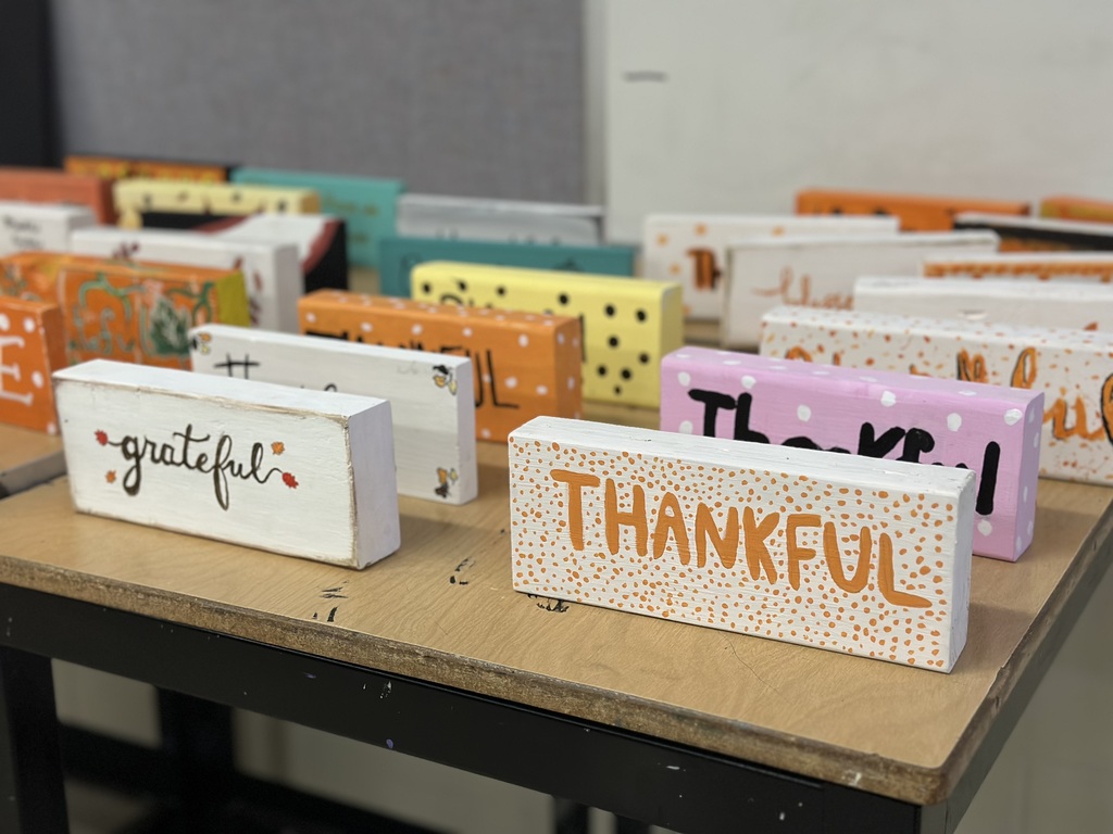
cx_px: 556
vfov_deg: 30.3
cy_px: 417
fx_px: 1543
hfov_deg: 39.7
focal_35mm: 48
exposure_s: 1/40
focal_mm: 6.86
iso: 250
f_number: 1.78
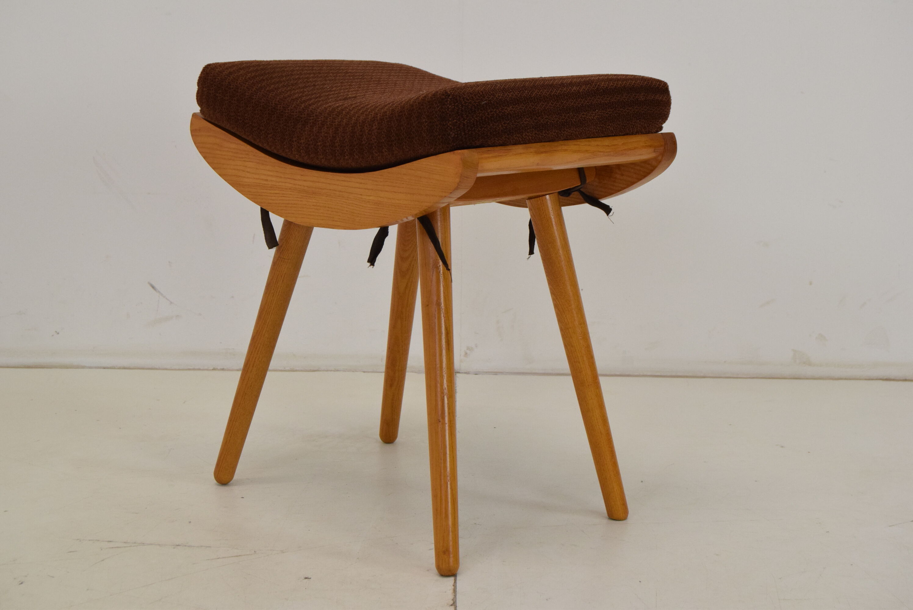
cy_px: 305
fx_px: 1713
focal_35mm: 68
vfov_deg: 20.2
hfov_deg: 29.8
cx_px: 456
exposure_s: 1/250
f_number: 8
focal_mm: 45
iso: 1600
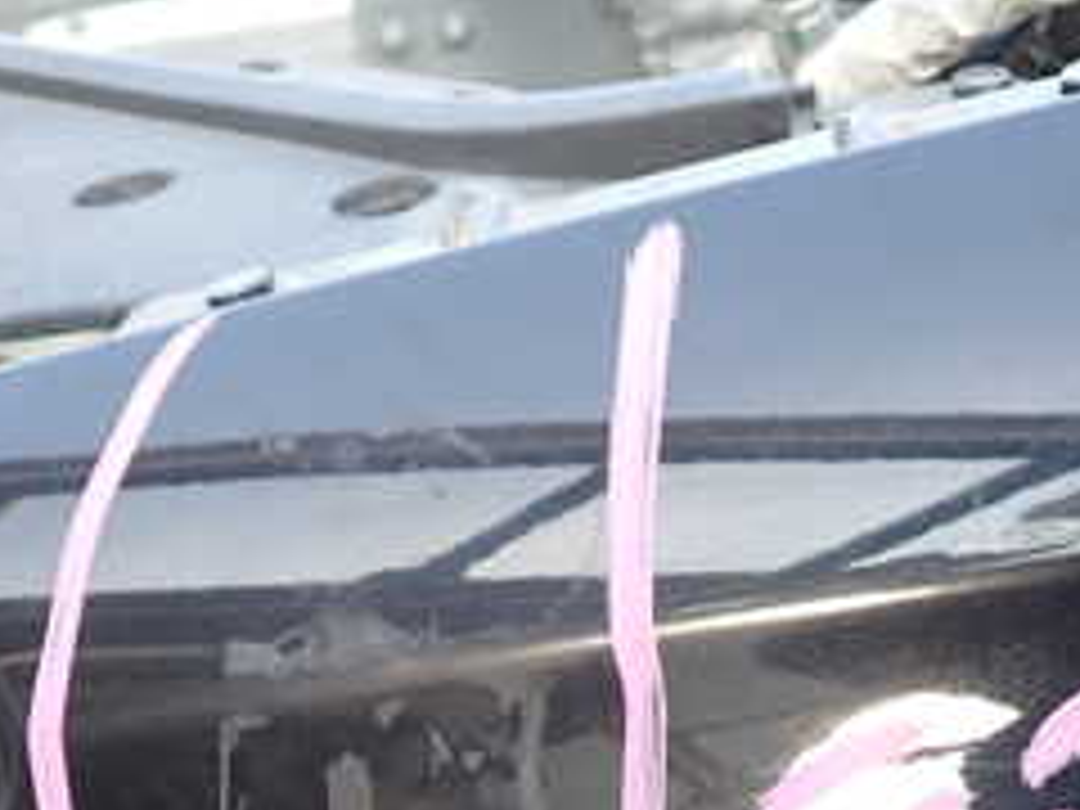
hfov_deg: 25.9
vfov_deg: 19.3
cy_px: 720
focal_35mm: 75
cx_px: 652
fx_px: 2340
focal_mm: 5.4
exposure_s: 1/80
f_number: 2.3
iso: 100
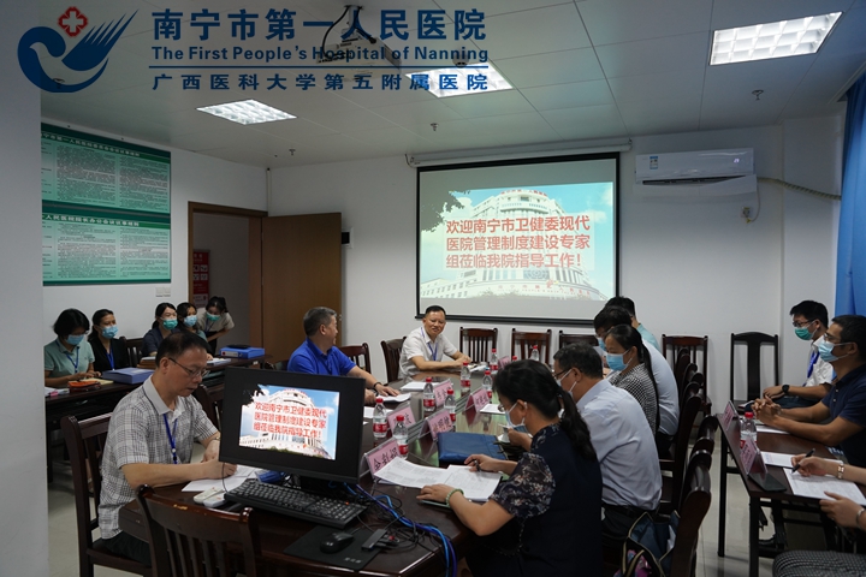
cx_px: 433
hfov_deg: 73.7
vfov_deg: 53.1
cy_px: 288
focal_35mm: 24
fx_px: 577
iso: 1250
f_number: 3.2
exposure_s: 1/100
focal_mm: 24
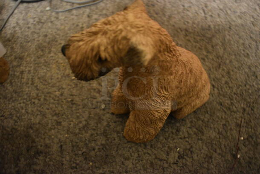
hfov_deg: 55.1
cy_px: 87
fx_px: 249
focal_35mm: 34
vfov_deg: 38.4
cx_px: 130
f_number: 3.8
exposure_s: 1/20
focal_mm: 23
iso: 3200
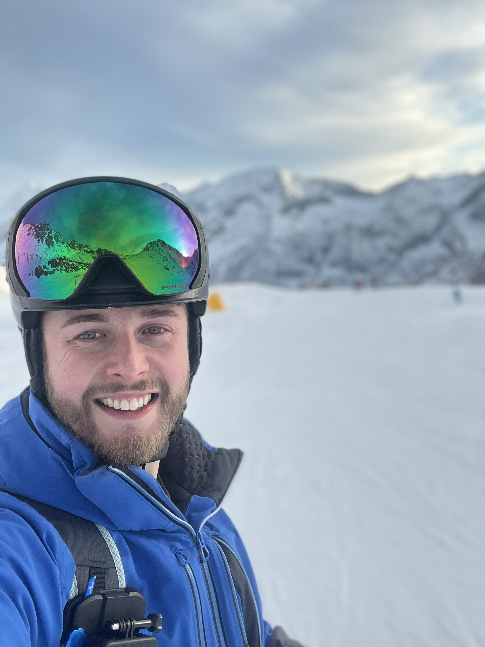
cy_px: 324
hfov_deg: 46.8
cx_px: 242
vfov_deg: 60.0
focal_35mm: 30
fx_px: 560
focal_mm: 2.71
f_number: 2.2
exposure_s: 1/211
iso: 25
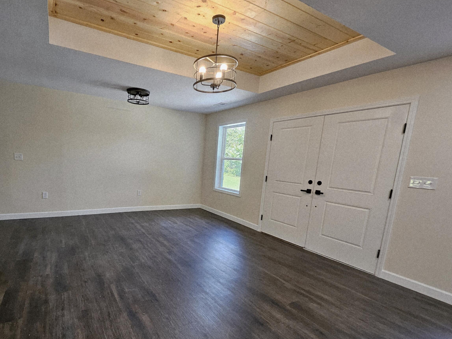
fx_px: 222
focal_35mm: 17
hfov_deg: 89.9
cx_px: 182
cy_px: 194
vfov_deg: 74.3
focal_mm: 1.74
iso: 160
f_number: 2.2
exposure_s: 1/60.2
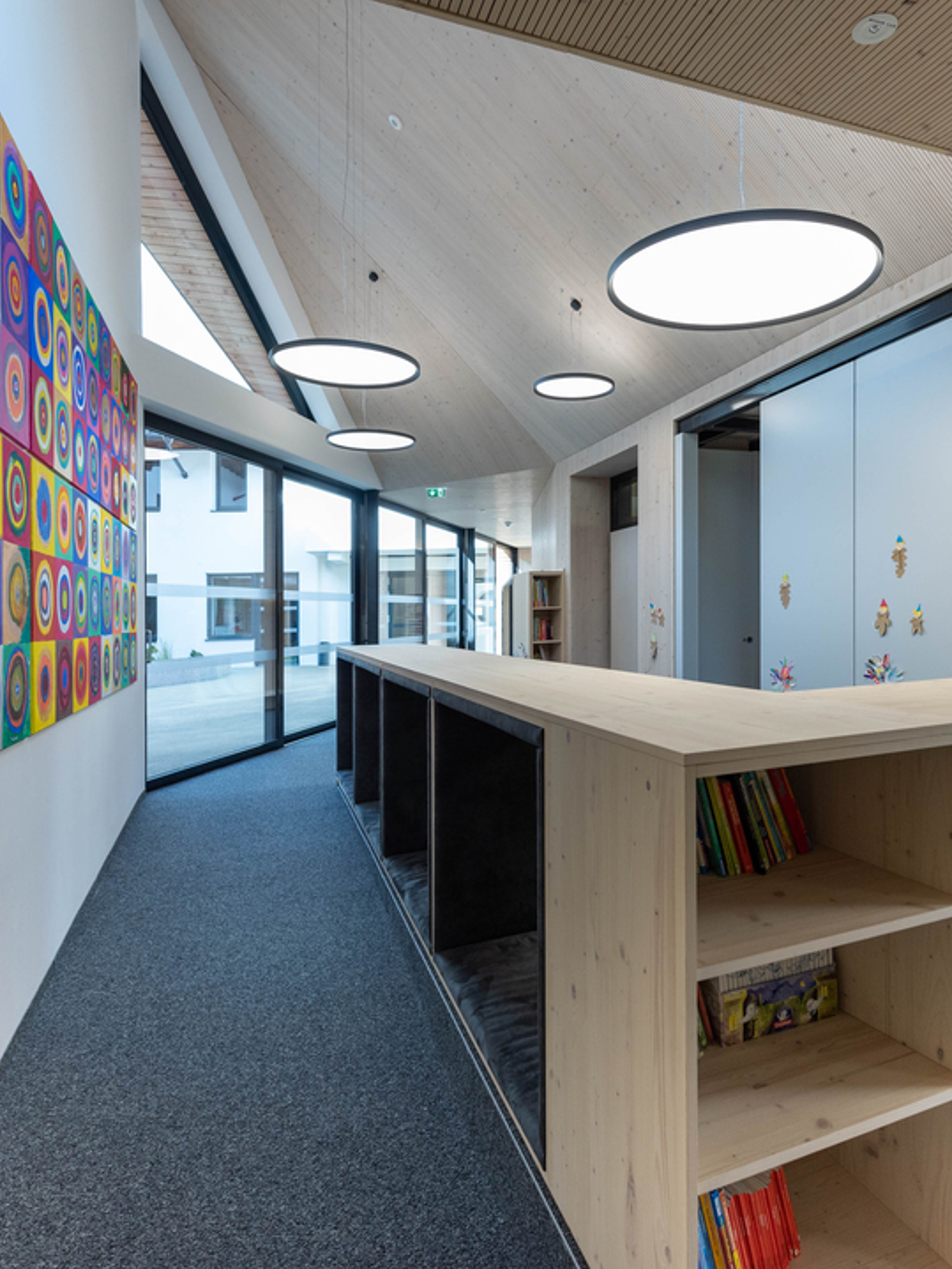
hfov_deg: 62.3
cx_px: 616
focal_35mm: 21
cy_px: 633
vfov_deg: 79.0
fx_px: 770
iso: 400
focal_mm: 14
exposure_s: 1/125
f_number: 5.6
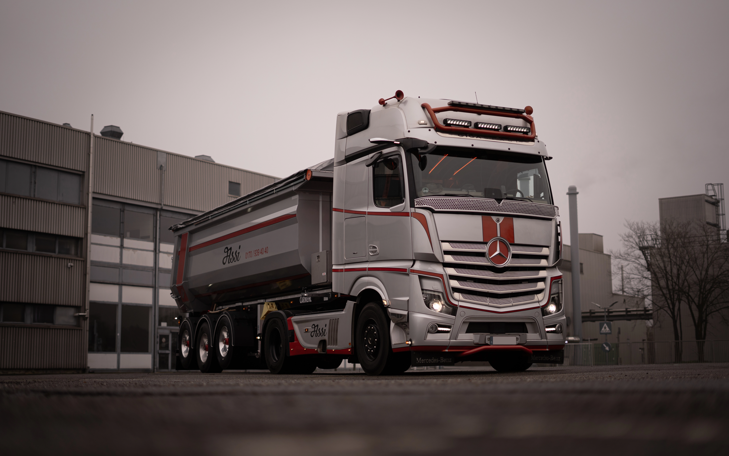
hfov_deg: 39.6
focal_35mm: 51
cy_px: 215
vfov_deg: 25.3
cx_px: 364
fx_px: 1013
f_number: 1.8
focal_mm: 50
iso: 125
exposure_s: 1/1000
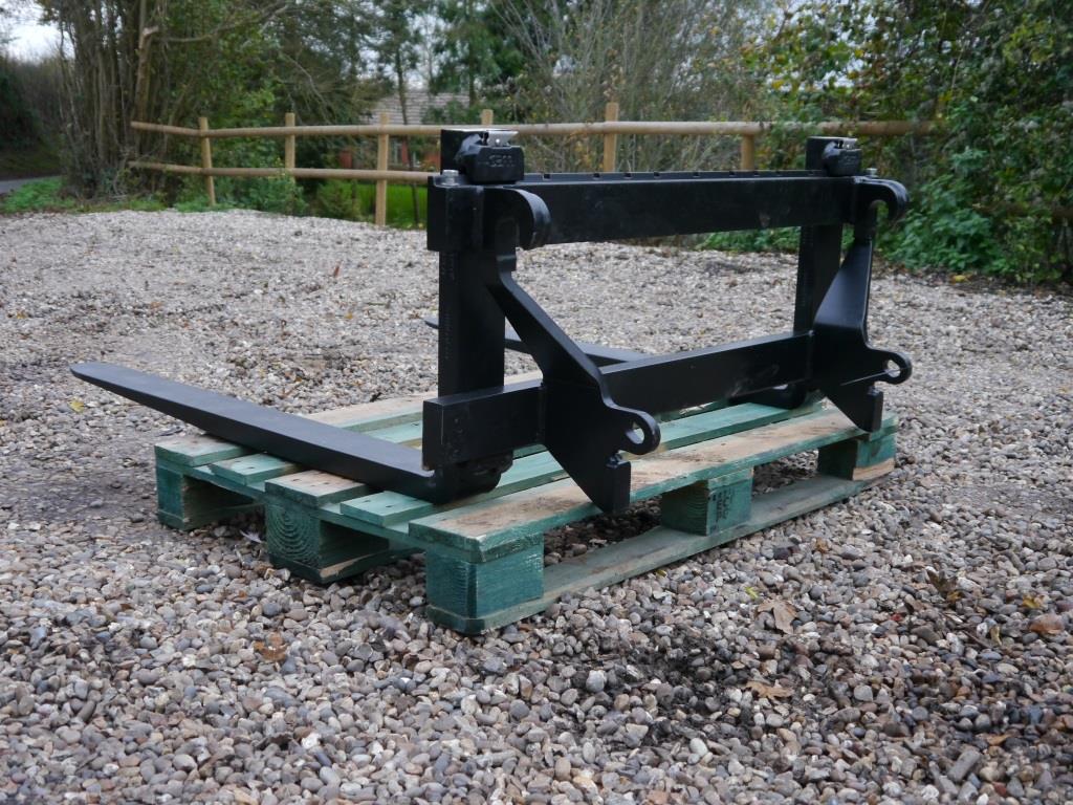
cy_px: 402
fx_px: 1302
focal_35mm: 42
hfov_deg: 44.8
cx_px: 536
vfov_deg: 34.3
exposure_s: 1/60
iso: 640
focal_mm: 21
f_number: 4.3
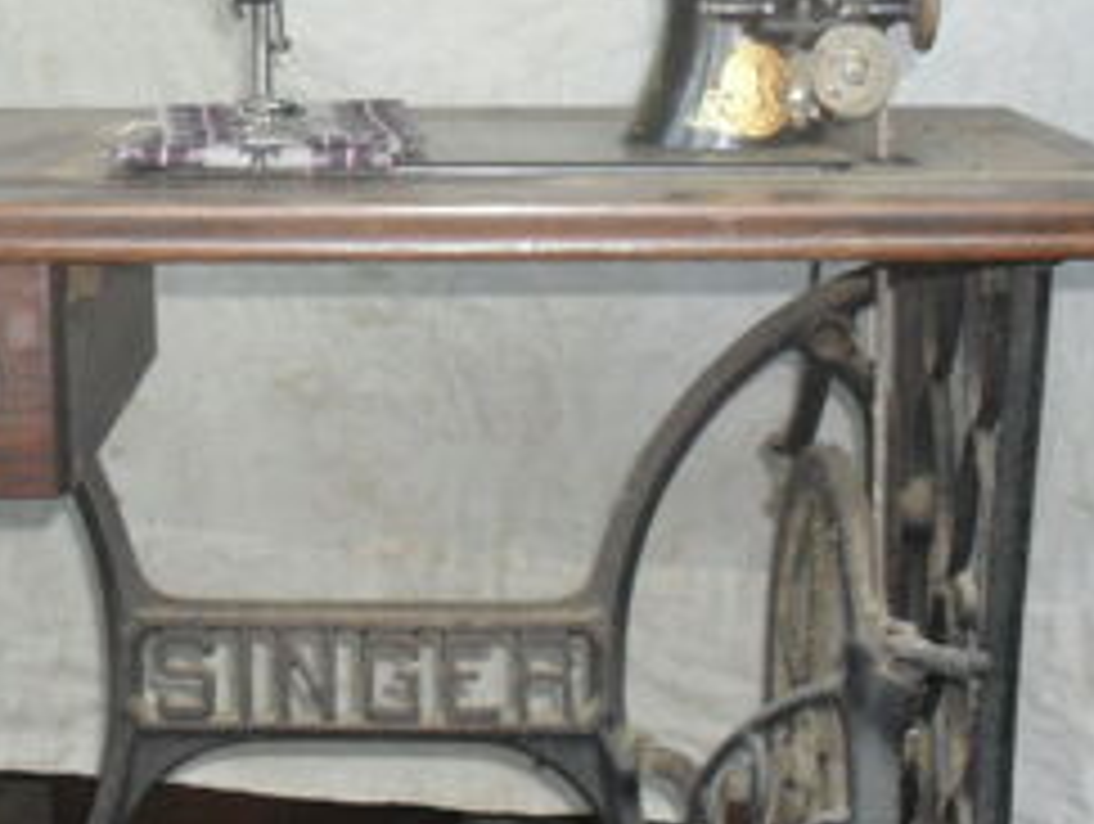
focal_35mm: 69
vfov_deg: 21.3
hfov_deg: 28.1
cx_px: 491
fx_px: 2184
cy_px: 284
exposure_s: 1/45
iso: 200
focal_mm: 6.3
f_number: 3.2
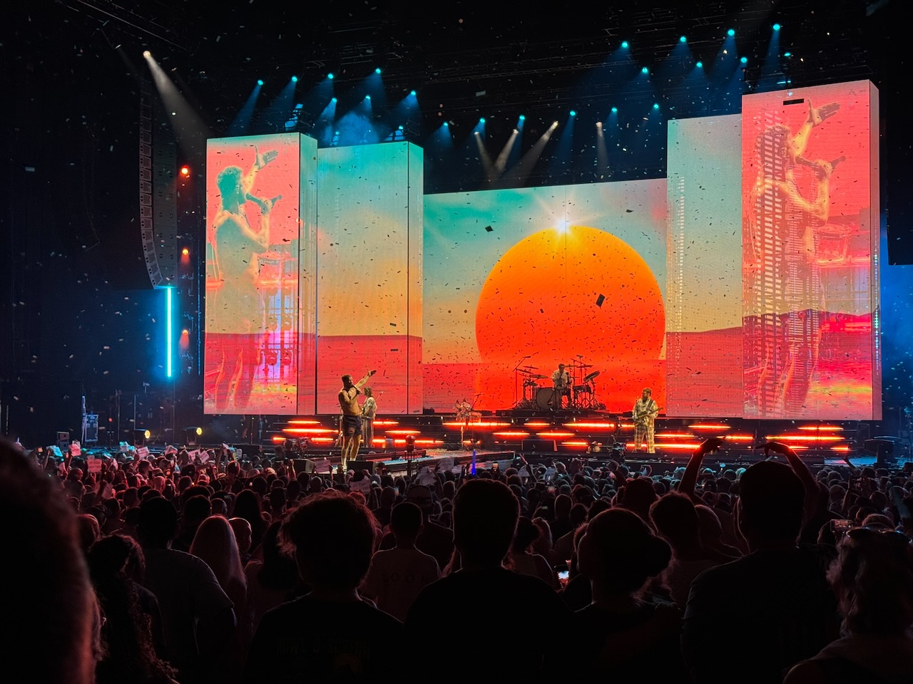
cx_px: 456
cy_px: 342
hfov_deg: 39.7
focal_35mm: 48
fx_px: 1266
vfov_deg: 30.3
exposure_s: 1/120
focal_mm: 6.76
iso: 80
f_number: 1.78
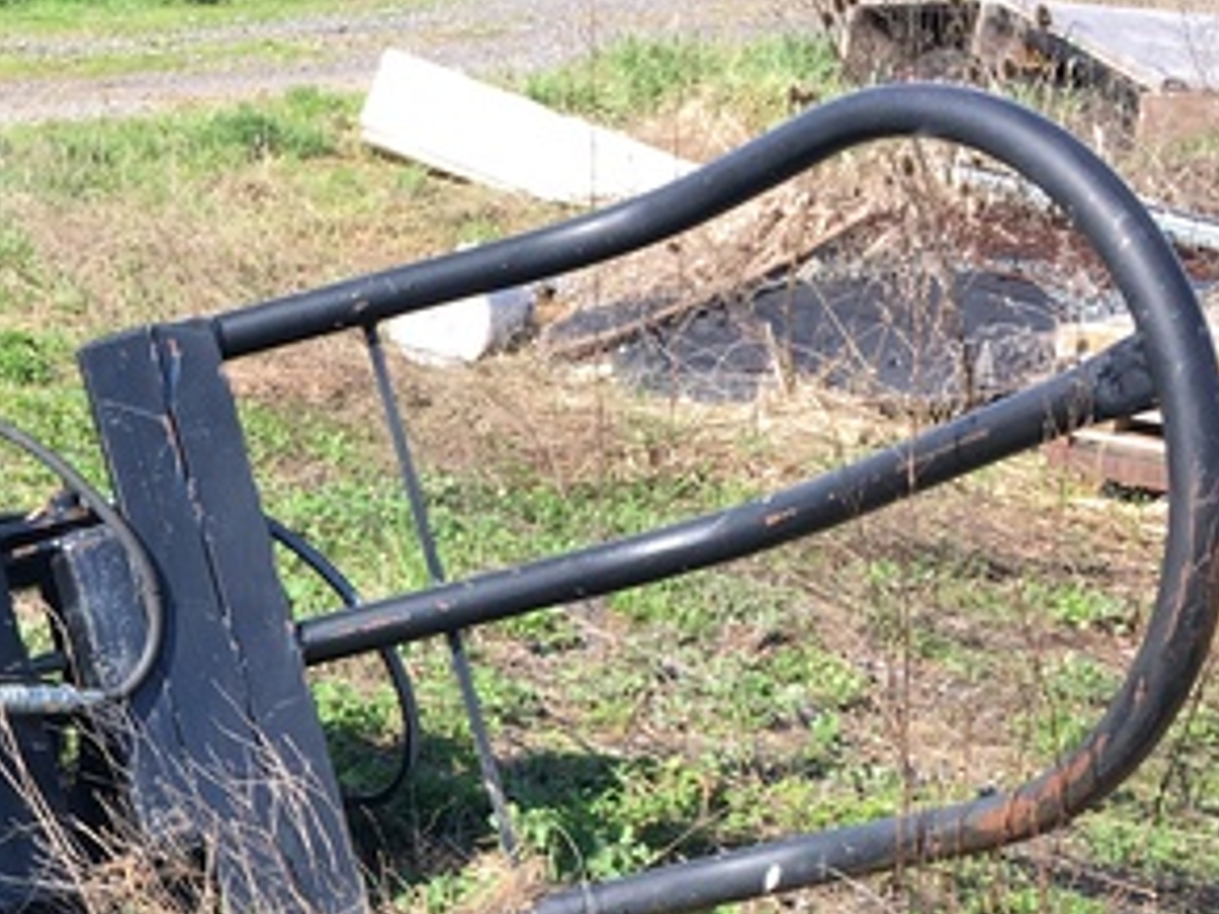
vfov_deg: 18.7
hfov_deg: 23.9
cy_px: 859
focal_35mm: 77
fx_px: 2710
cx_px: -90
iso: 25
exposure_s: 1/458
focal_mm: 4.15
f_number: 2.2
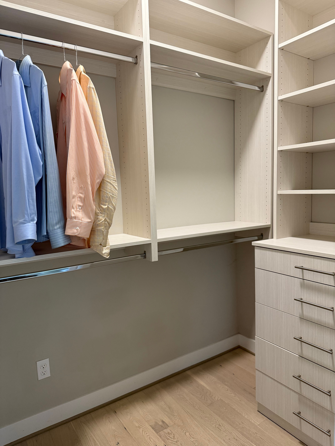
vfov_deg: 71.6
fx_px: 310
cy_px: 223
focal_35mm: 24
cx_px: 168
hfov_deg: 56.8
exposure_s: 1/60
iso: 320
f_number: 1.78
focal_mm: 6.76
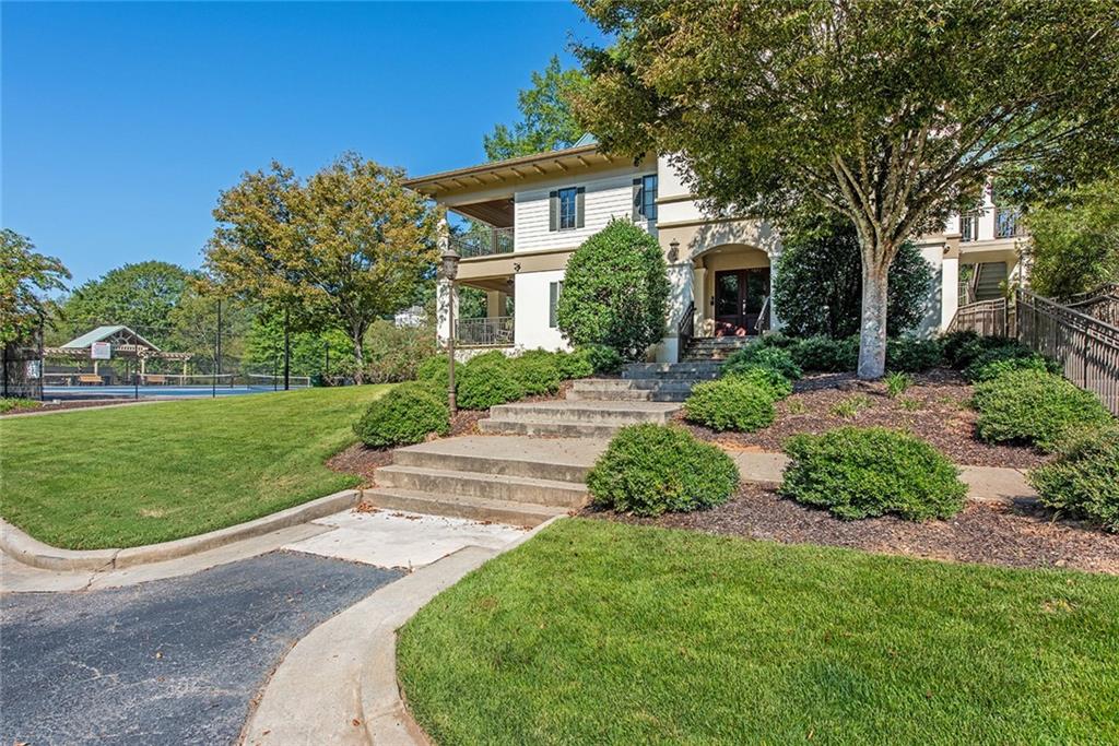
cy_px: 373
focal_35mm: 20
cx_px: 560
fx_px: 622
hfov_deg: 84.0
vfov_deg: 61.9
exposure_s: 1/1600
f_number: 8
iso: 400
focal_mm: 20
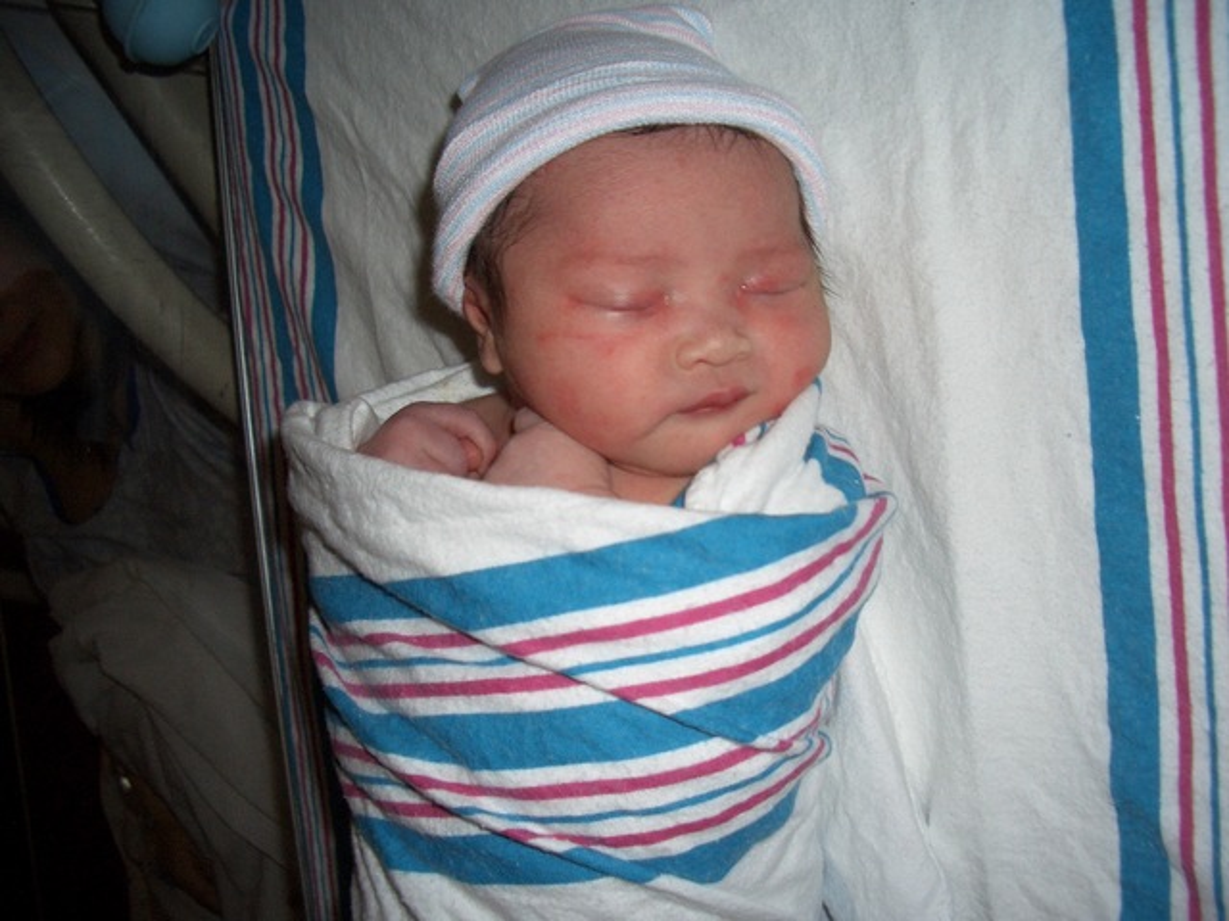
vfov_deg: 40.7
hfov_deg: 52.6
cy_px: 460
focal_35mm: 35
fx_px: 1243
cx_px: 614
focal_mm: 5.8
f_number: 2.6
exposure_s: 1/60
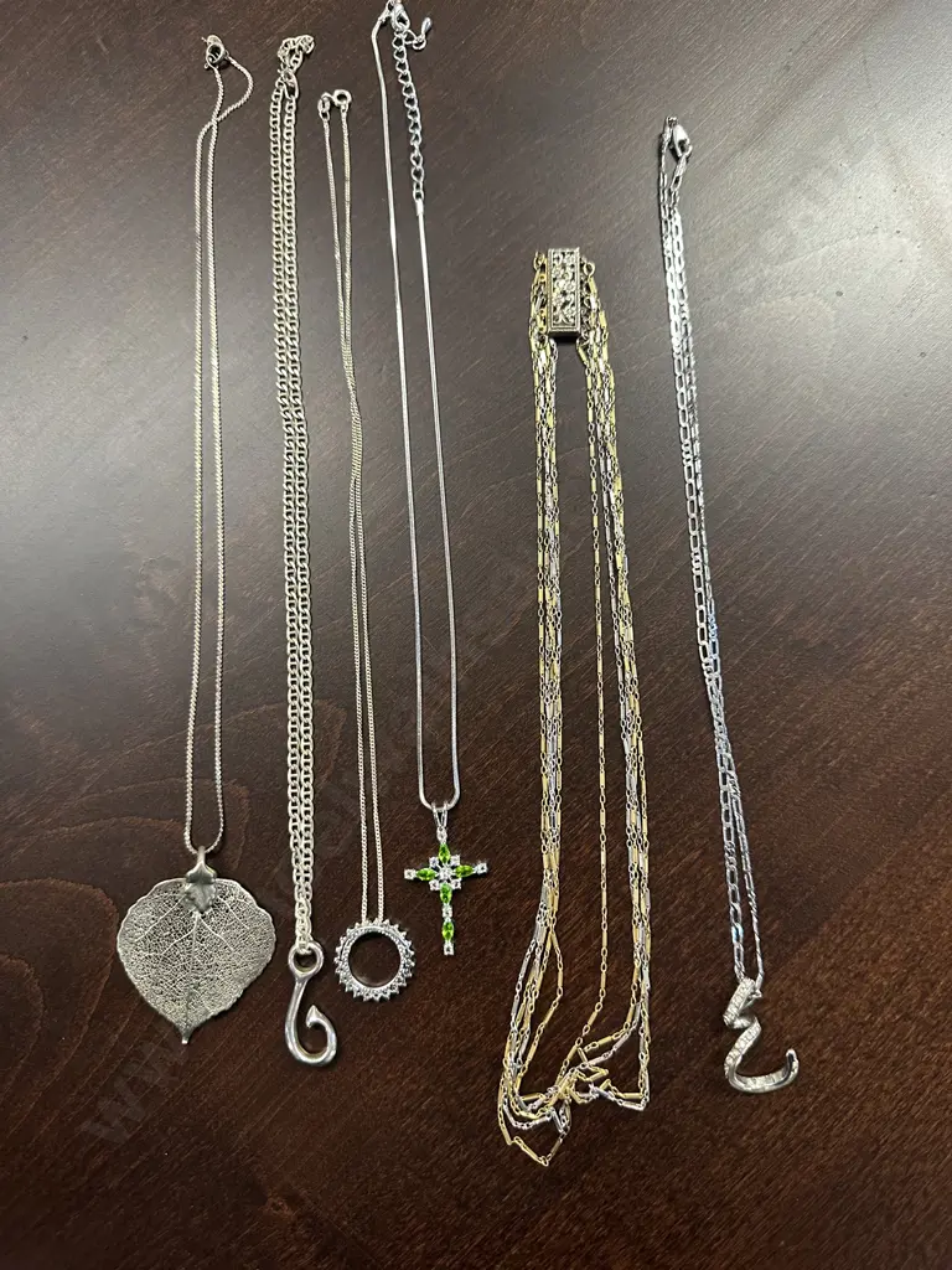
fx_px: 880
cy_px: 635
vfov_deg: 71.6
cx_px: 476
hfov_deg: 56.8
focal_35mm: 24
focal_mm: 6.86
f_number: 1.78
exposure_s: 1/50
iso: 320
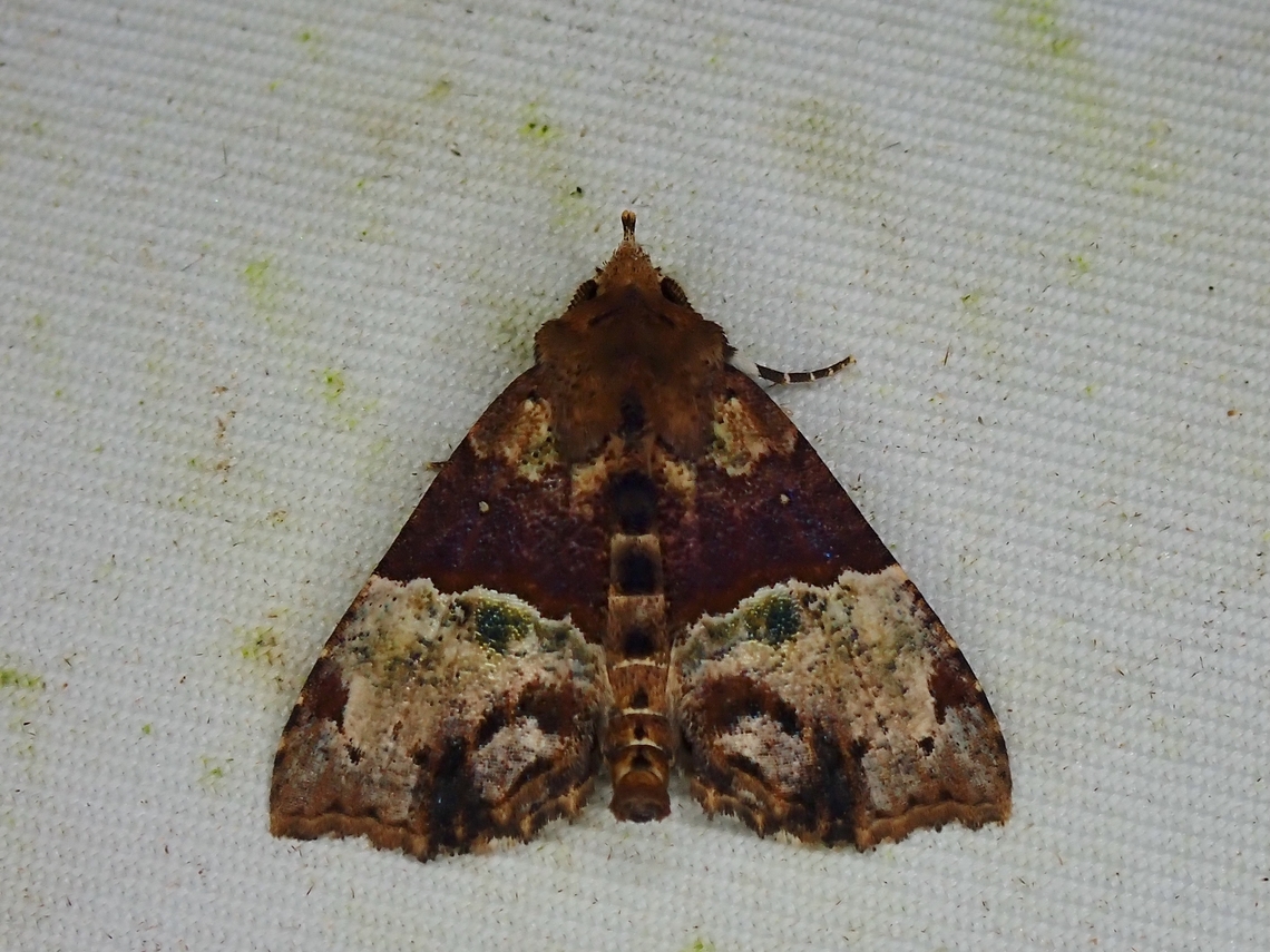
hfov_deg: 19.6
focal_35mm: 100
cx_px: 635
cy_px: 476
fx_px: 3669
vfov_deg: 14.8
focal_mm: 18
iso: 100
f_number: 6.3
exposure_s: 1/640
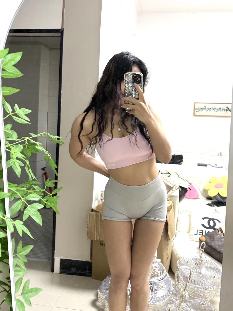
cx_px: 116
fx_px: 215
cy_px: 156
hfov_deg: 56.8
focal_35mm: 24
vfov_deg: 71.6
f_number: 1.78
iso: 200
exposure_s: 1/100
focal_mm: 6.76
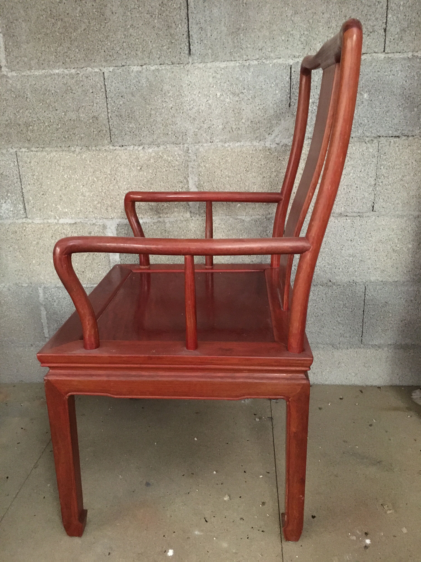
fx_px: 470
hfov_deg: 48.2
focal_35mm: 29
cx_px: 210
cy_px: 281
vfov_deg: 61.7
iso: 640
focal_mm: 4.15
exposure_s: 1/17
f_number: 2.2
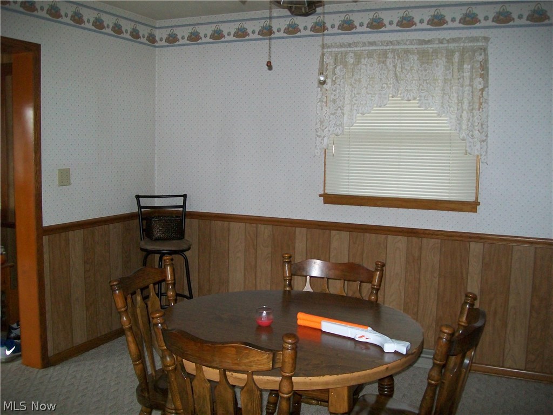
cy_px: 208
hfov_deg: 54.0
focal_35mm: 34
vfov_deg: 41.8
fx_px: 543
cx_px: 276
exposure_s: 1/60
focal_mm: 6.1
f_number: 2.7
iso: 160
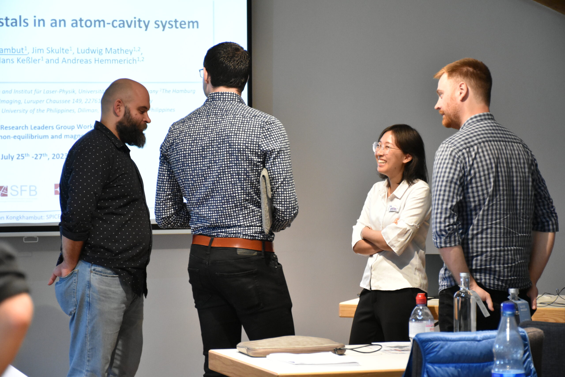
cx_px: 282
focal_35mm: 112
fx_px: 1766
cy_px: 188
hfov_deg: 18.2
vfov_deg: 12.2
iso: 3200
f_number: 5
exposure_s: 1/50
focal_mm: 75
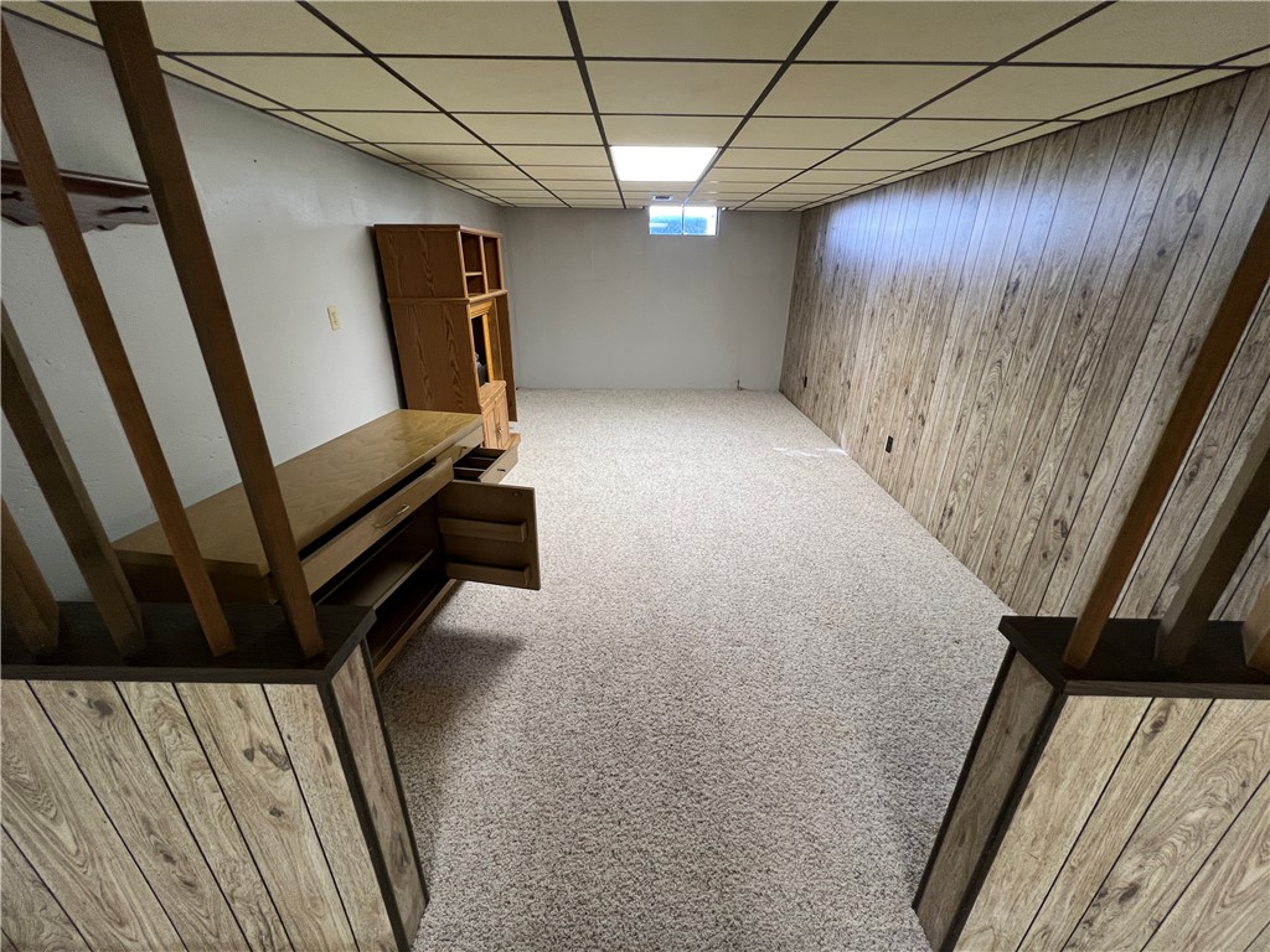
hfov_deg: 106.2
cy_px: 476
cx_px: 635
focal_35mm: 13
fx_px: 477
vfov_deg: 89.9
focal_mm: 1.57
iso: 125
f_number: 1.8
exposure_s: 1/60
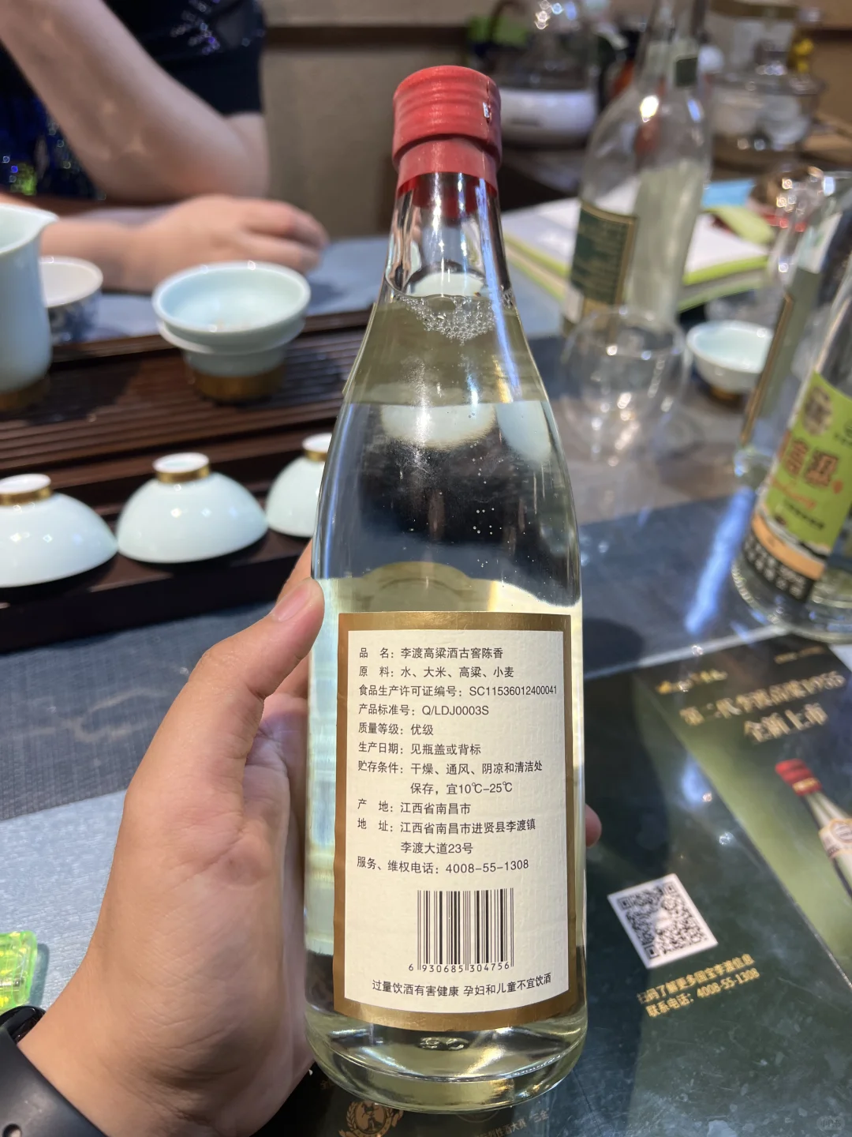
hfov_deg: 53.1
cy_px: 568
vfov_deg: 67.3
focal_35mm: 26
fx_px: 853
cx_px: 426
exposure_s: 1/100
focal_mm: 5.7
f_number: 1.5
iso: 50
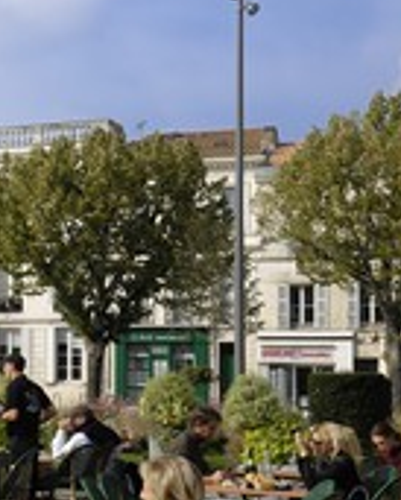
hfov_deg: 17.5
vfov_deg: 22.9
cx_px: -104
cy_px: 316
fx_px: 1230
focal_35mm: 83
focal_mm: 24
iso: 100
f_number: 10
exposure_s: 1/160
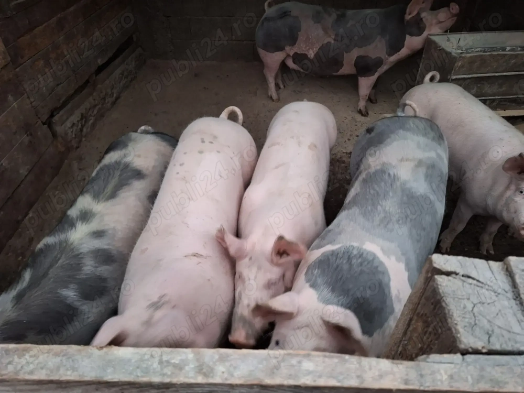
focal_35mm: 23
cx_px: 262
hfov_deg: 73.9
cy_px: 196
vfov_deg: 58.9
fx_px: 348
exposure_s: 1/25
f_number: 1.8
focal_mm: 5.54
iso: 400
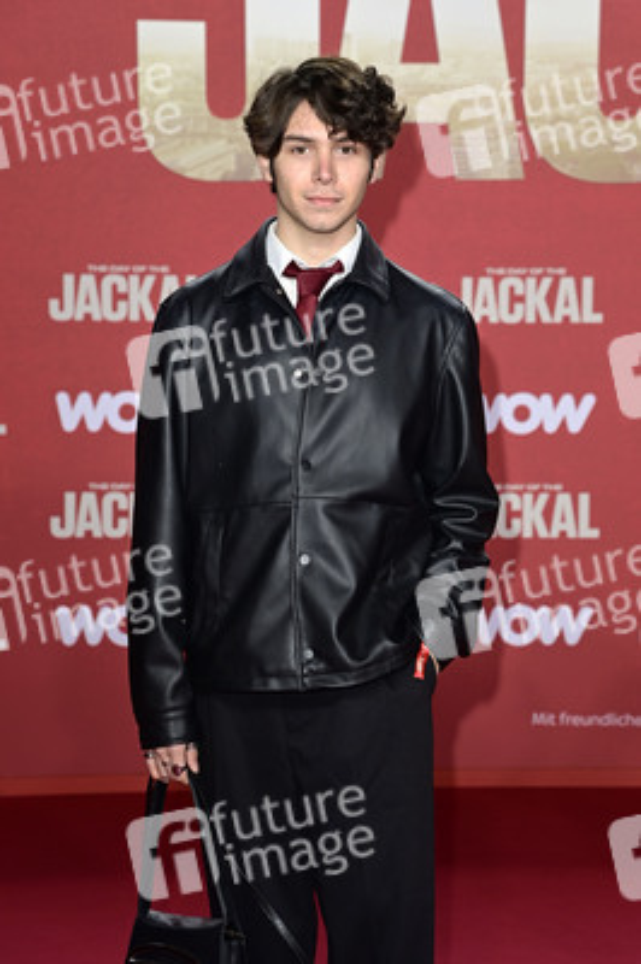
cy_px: 482
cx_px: 320
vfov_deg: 23.9
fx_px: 2274
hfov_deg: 16.0
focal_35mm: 85
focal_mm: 85
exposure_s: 1/250
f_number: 5
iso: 640
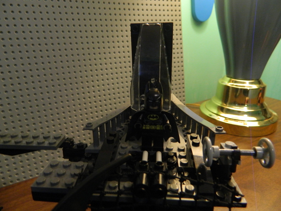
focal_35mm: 25
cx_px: 140
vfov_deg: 54.9
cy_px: 106
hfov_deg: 69.4
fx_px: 203
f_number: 3.1
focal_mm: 4.5
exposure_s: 1/30
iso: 320
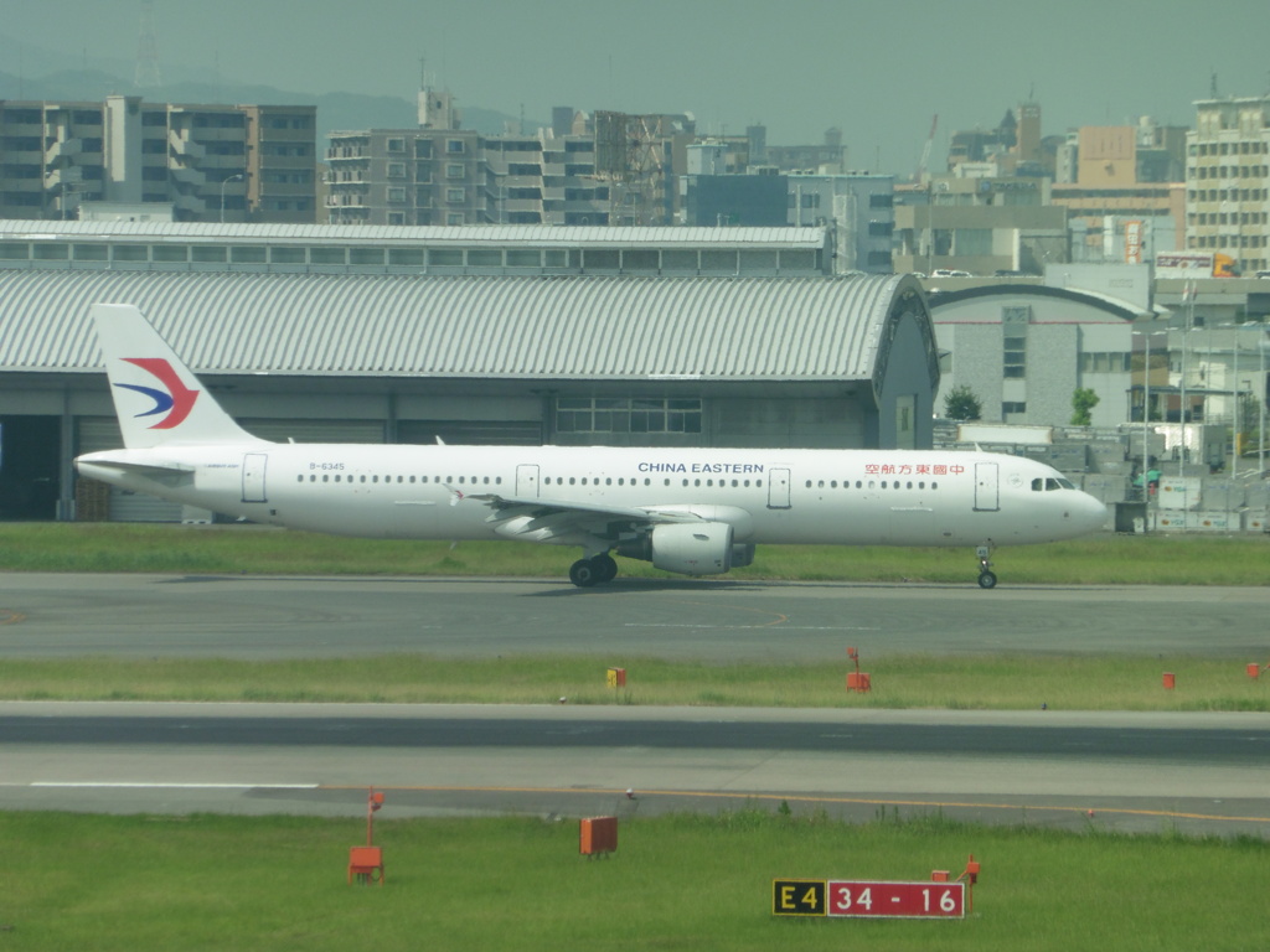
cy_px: 476
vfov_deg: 4.2
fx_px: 12841
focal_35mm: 350
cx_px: 635
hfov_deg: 5.7
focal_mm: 62.5
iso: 100
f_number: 6.3
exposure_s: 1/400
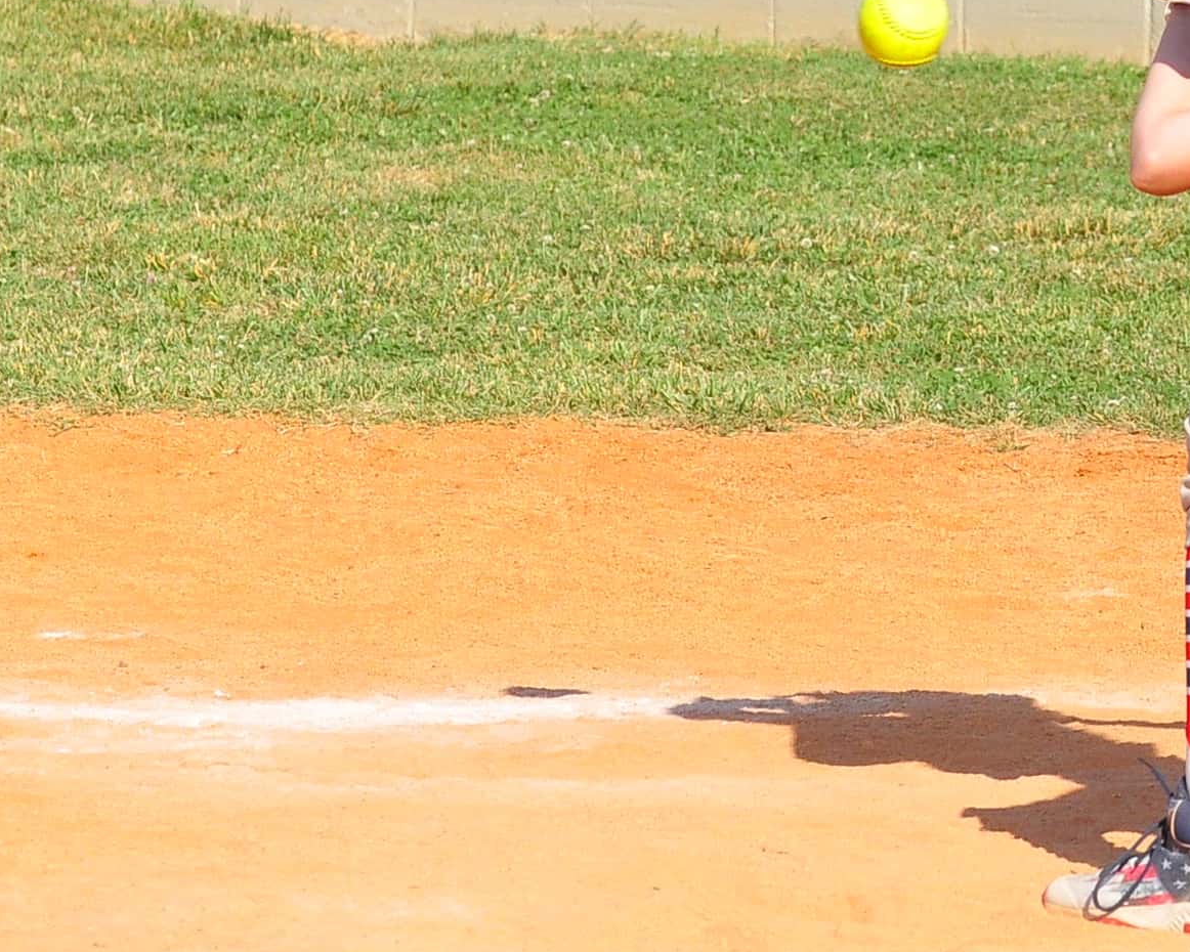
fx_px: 13703
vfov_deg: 4.0
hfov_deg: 5.0
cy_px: 49
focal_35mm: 389
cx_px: 1301
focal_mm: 100
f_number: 7.1
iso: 800
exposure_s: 1/4000
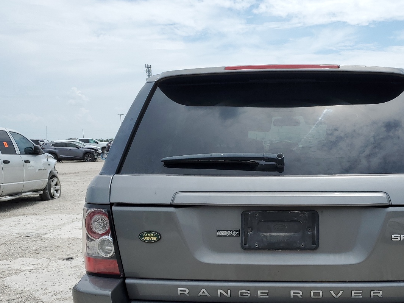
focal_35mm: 39
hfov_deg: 46.8
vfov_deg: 36.0
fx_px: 455
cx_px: 282
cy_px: 226
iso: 50
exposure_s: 1/5000
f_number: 1.5
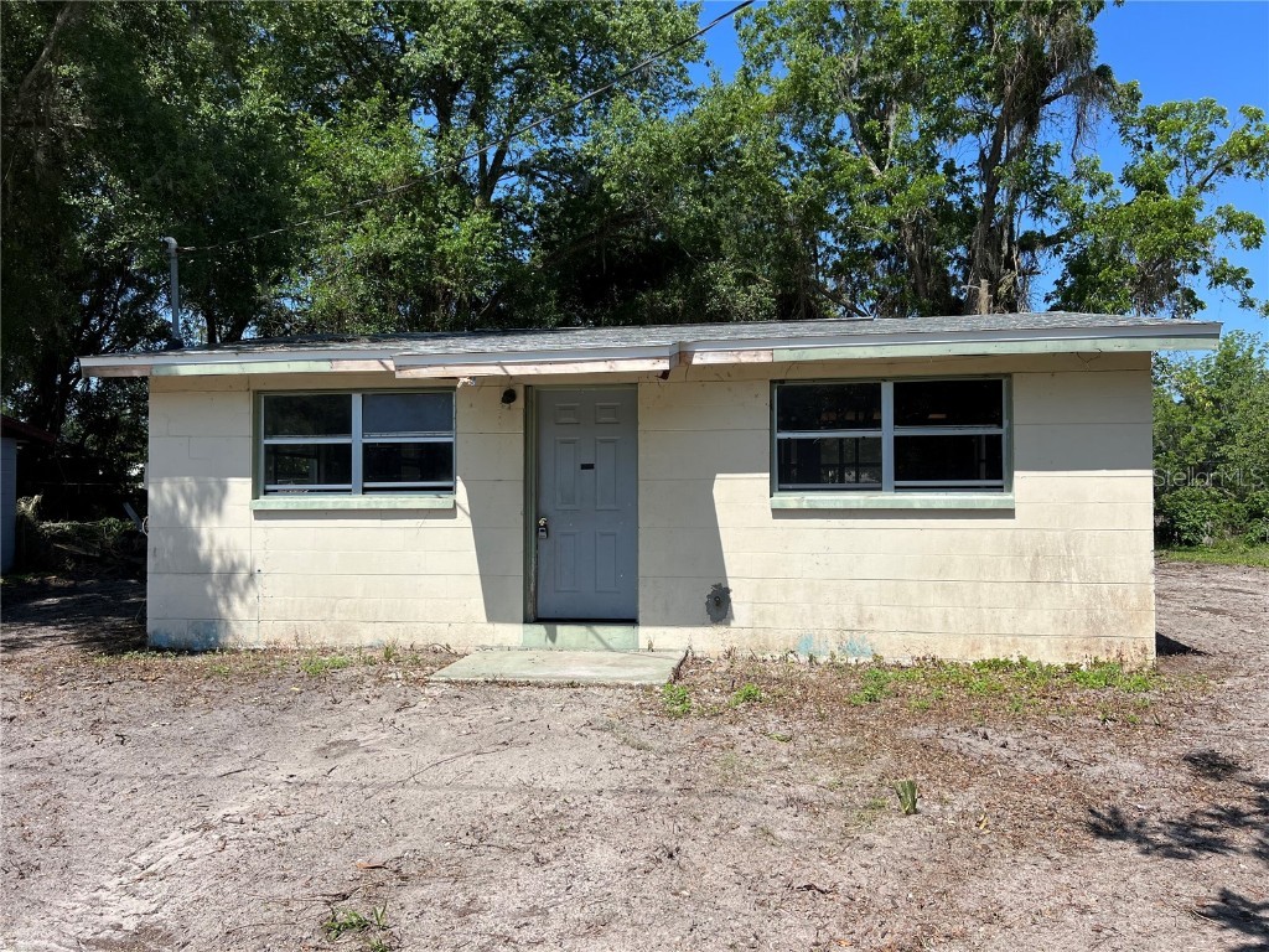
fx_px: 953
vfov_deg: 53.1
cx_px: 634
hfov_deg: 67.3
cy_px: 476
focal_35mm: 26
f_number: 1.5
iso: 50
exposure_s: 1/4630
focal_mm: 5.7
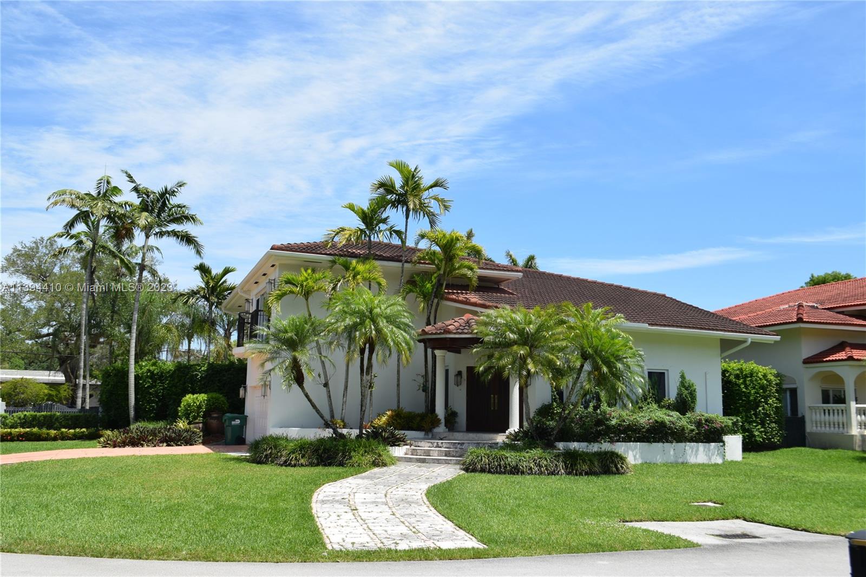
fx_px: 794
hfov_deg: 57.2
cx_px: 433
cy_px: 288
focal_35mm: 33
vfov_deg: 40.0
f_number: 9
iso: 200
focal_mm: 22
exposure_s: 1/320
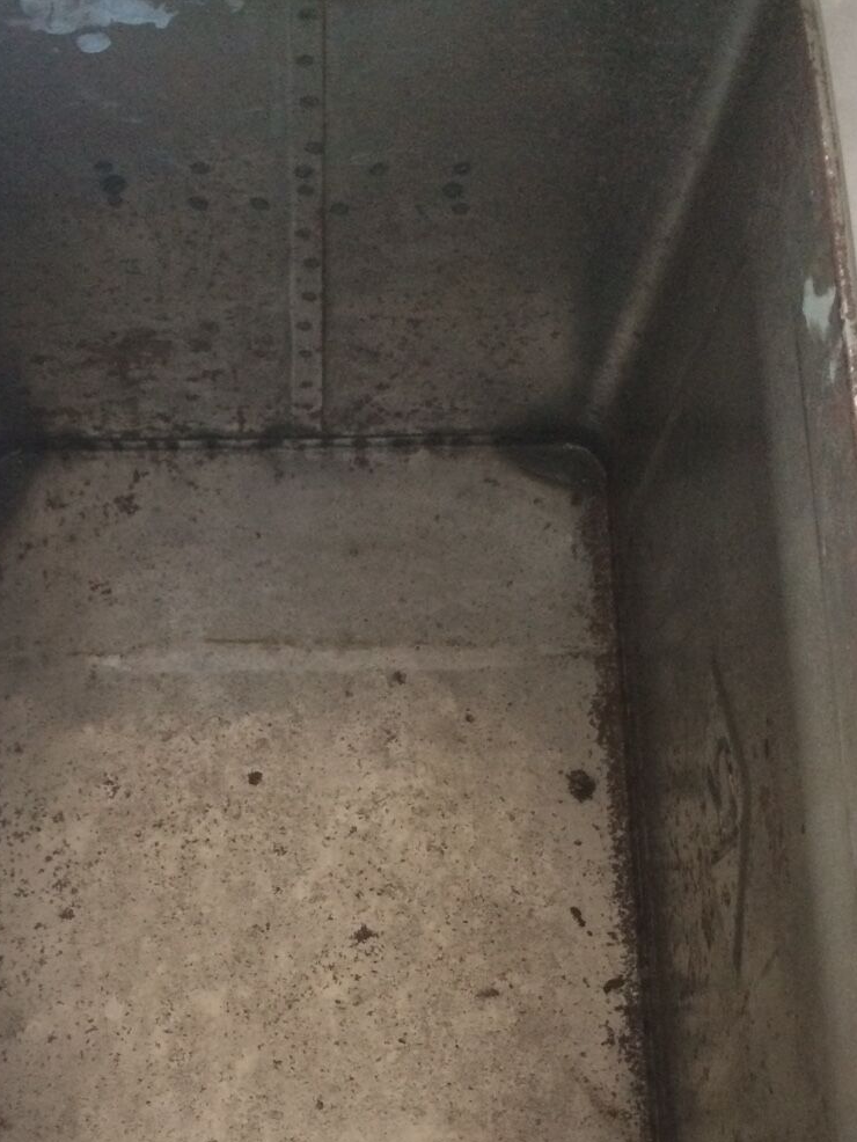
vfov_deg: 38.9
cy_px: 813
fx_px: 1584
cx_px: 308
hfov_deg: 30.1
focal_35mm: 48
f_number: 2.2
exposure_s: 1/33
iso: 320
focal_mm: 4.15
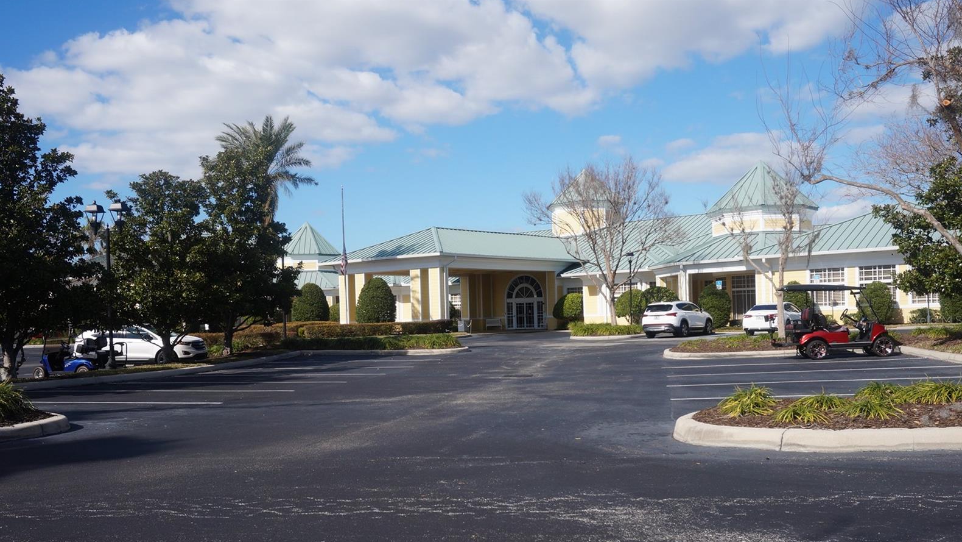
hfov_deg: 54.6
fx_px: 932
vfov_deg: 32.3
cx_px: 477
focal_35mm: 37
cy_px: 320
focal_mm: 23
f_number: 10
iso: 200
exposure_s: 1/400
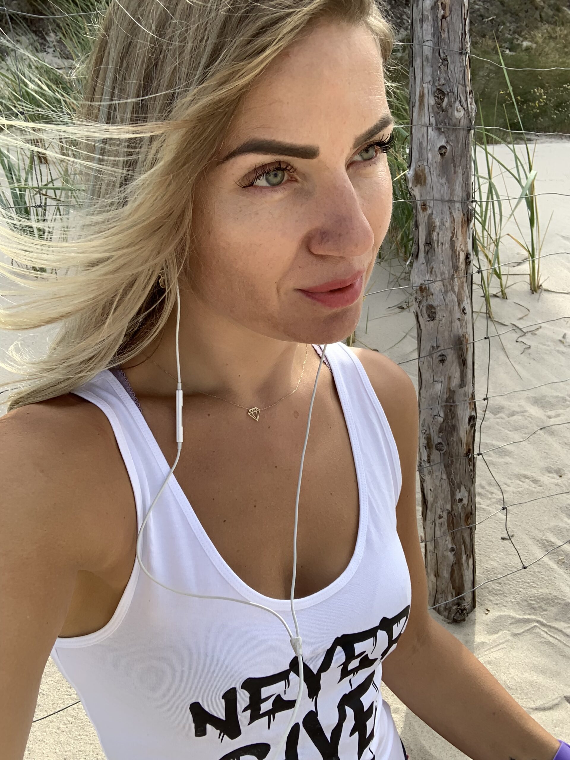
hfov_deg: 44.2
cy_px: 380
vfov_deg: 56.8
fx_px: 703
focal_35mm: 32
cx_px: 285
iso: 16
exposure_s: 1/604
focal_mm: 2.87
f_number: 2.2
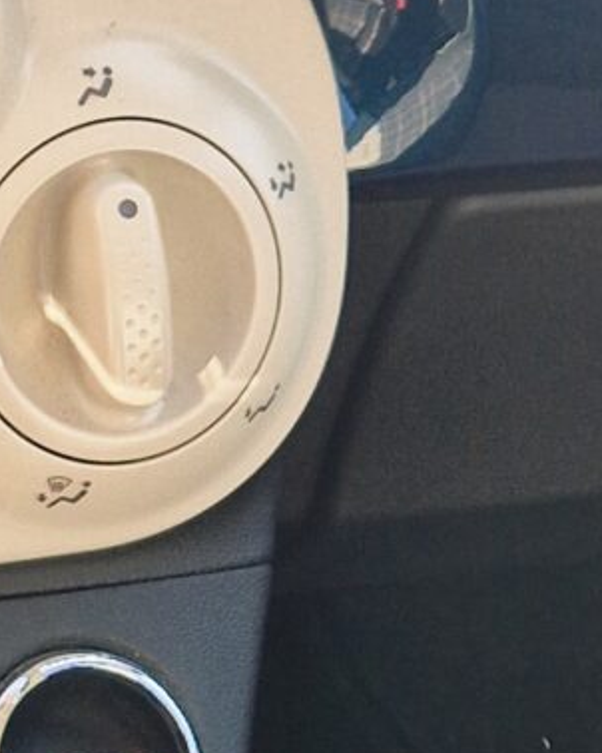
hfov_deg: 9.9
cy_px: 430
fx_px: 3388
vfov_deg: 12.7
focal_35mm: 152
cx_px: -273
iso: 50
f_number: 1.8
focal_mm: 5.4
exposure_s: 1/210
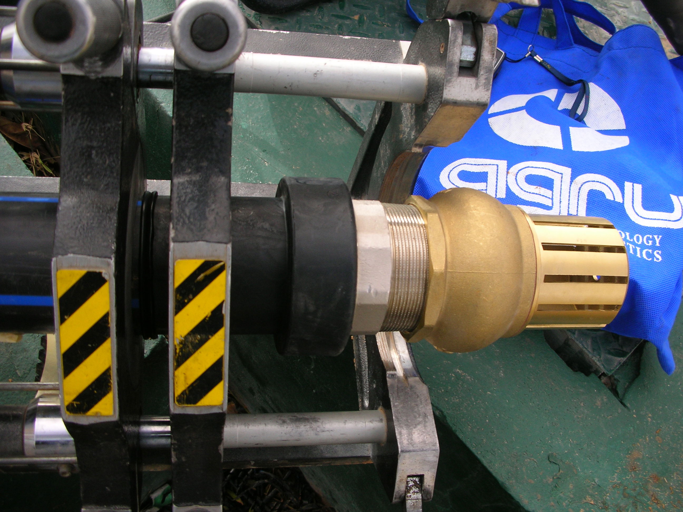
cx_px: 342
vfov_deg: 40.7
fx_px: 691
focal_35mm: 35
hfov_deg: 52.6
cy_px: 256
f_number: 3
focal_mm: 5.8
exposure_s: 1/235
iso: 50
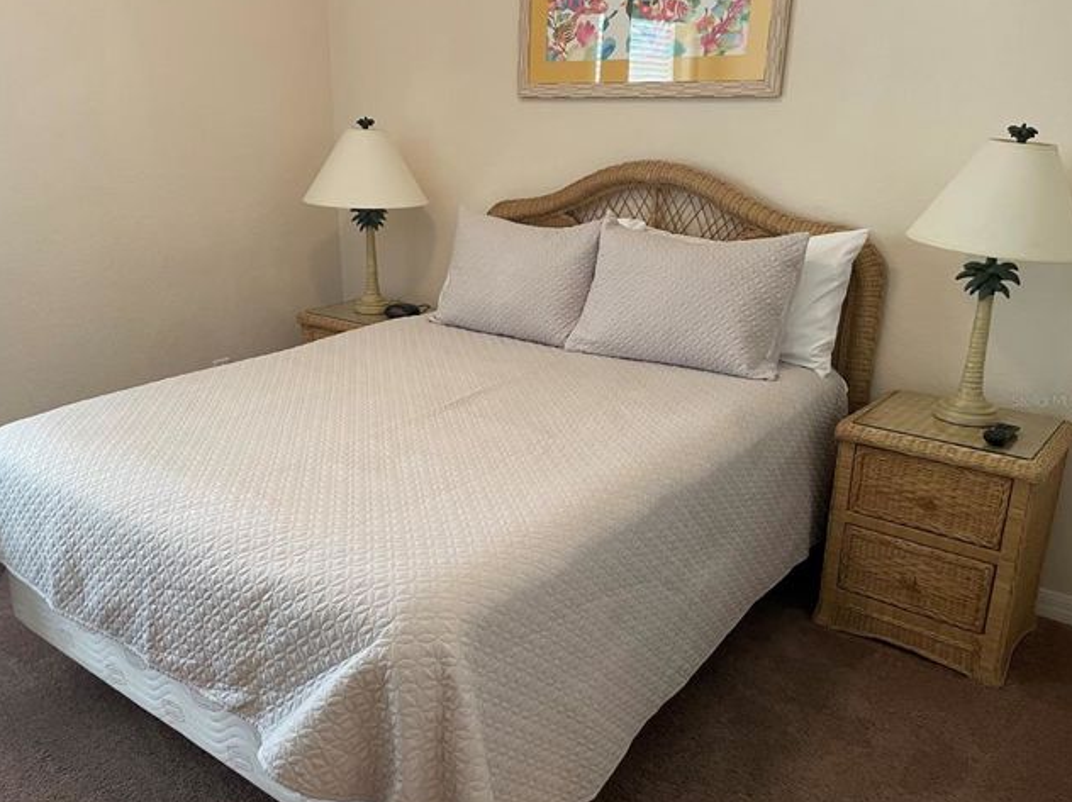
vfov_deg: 48.2
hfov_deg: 61.6
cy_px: 400
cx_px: 484
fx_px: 897
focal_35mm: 29
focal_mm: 4.2
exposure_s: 1/60
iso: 320
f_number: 1.6
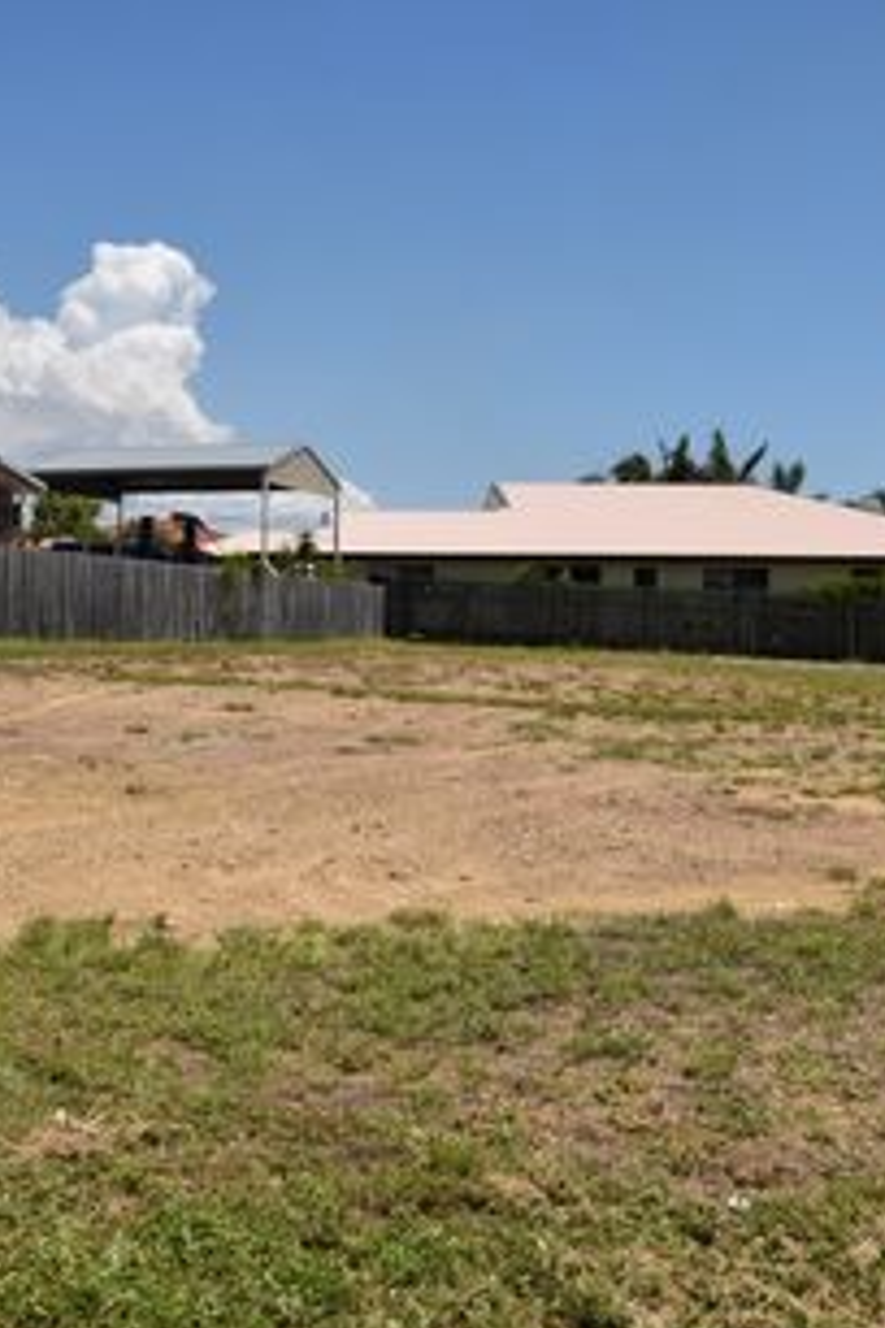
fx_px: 1696
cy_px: 675
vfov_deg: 42.7
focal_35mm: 46
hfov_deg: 28.8
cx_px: 230
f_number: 13
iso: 100
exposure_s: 1/200
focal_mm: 20
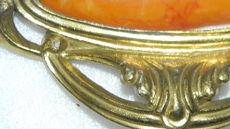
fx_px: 646
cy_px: 5
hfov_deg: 20.0
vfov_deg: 11.3
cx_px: 174
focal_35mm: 106
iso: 200
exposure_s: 1/30
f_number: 3.6
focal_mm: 8.4
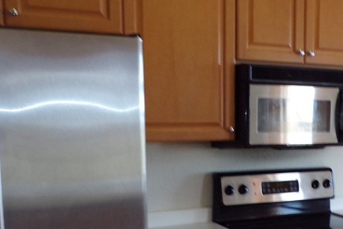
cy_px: 178
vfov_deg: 23.1
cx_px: 253
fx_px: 553
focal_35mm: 58
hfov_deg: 33.9
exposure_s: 1/34
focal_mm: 4.3
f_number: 3
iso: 200
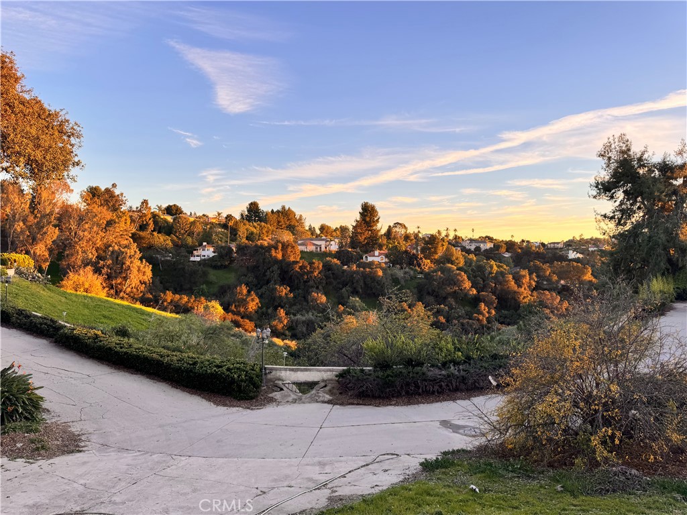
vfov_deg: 56.8
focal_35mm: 24
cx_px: 344
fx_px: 476
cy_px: 258
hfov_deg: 71.6
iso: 80
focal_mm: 6.76
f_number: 1.78
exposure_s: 1/439
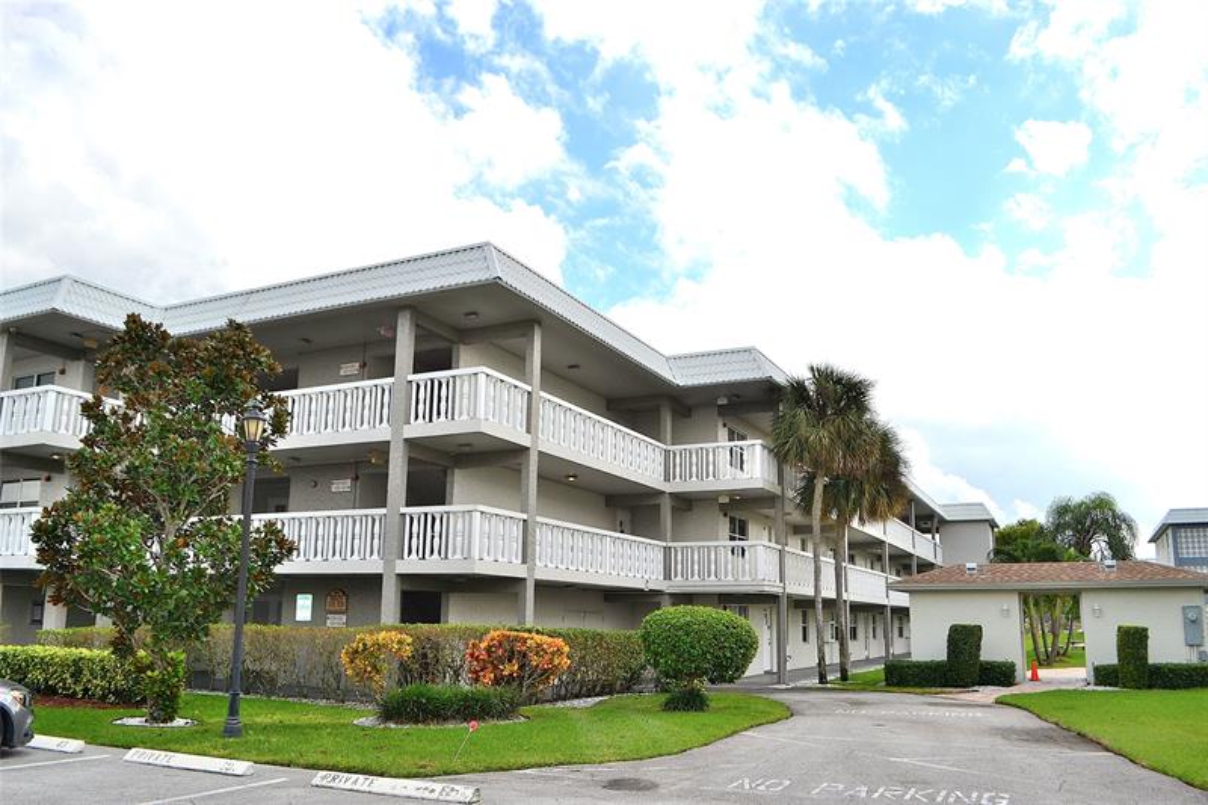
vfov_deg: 47.9
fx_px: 906
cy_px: 402
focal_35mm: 27
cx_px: 604
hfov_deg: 67.4
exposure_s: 1/200
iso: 100
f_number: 9
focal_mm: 18
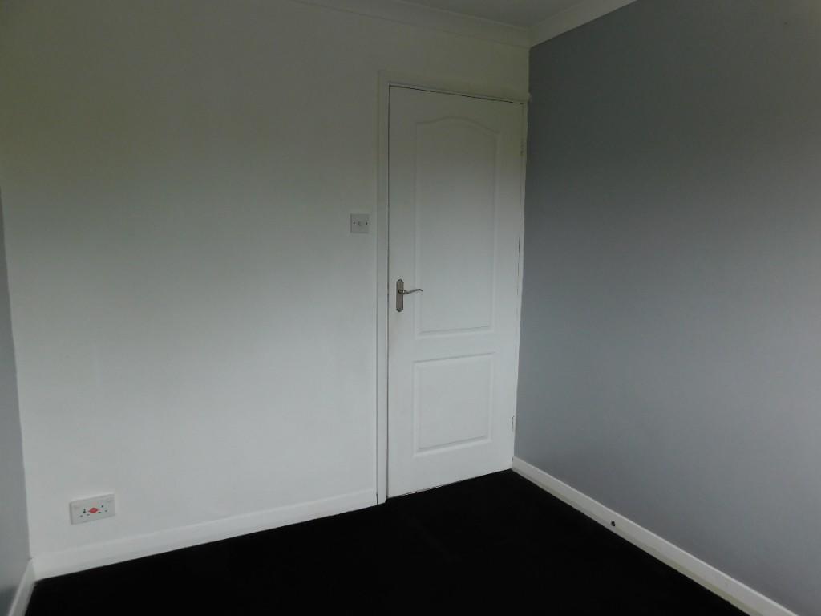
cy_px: 308
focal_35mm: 23
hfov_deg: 73.9
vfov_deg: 58.9
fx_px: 545
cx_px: 410
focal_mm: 4
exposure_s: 1/80
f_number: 3
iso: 125
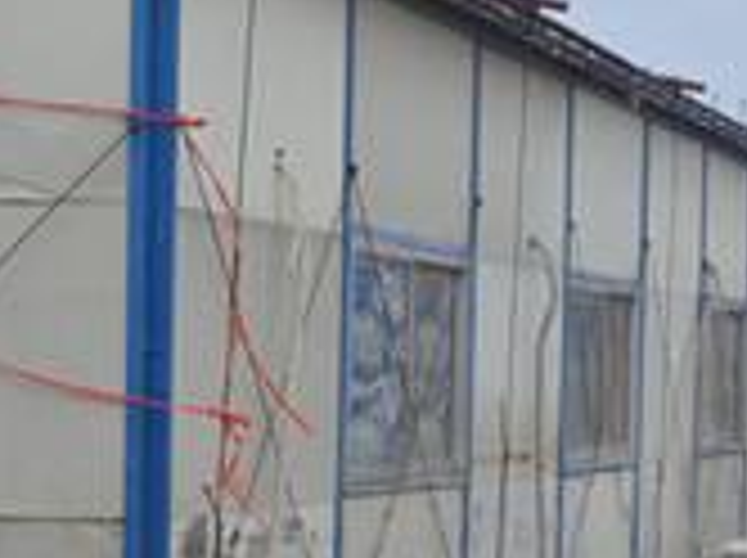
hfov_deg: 14.5
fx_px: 2931
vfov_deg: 10.8
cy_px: 574
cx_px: 450
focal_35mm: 136
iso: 200
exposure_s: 1/320
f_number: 9
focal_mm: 28
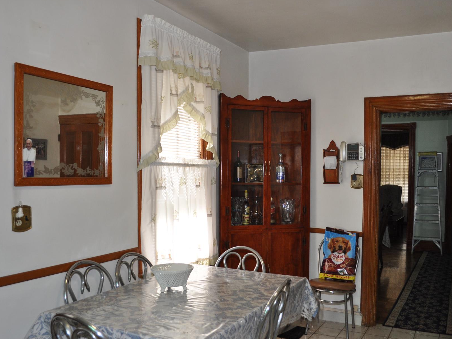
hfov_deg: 55.3
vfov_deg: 42.9
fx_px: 431
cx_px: 226
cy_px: 183
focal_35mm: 33
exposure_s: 1/60
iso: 450
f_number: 4
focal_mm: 18
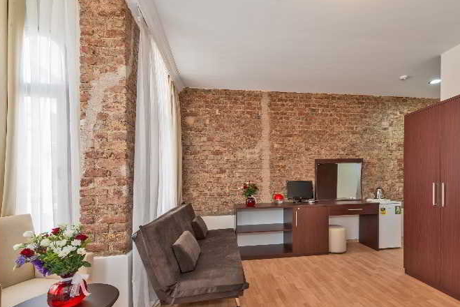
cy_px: 183
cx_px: 259
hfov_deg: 92.8
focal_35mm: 17
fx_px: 217
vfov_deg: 69.8
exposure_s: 1/2
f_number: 11
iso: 100
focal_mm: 14
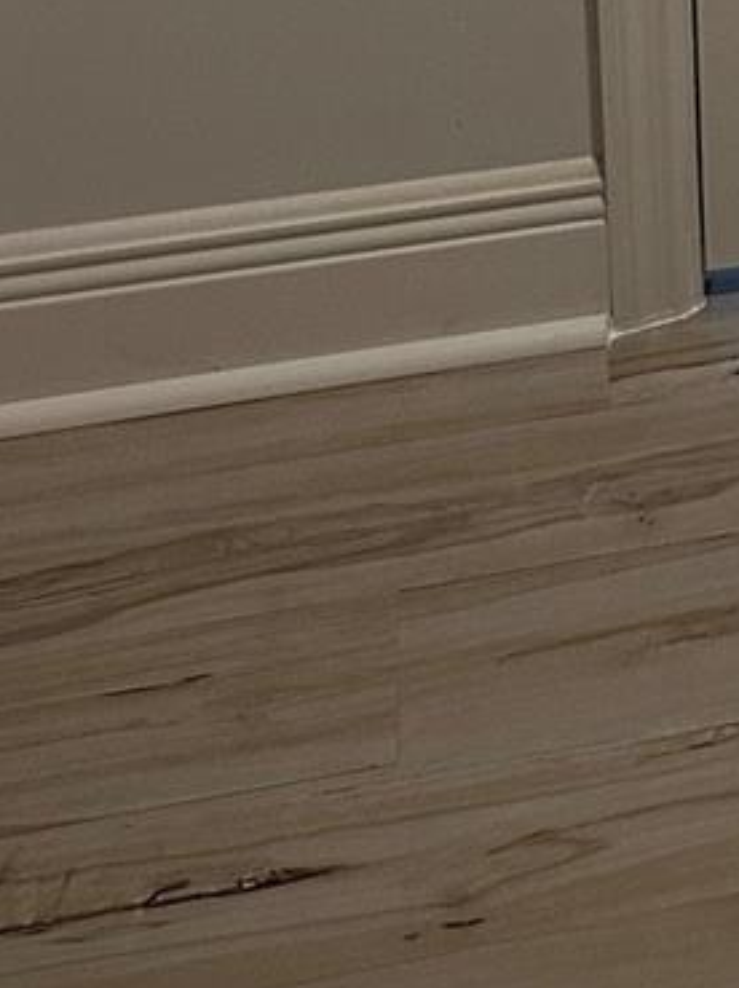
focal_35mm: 100
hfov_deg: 13.2
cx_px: 1368
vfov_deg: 16.3
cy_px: -825
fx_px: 2851
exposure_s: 1/60
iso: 200
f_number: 1.78
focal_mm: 6.86
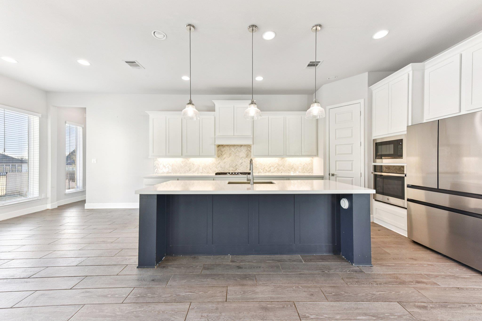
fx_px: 187
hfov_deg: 104.3
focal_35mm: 14
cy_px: 160
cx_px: 241
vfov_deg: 81.2
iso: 400
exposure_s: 1/40
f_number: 8
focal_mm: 14
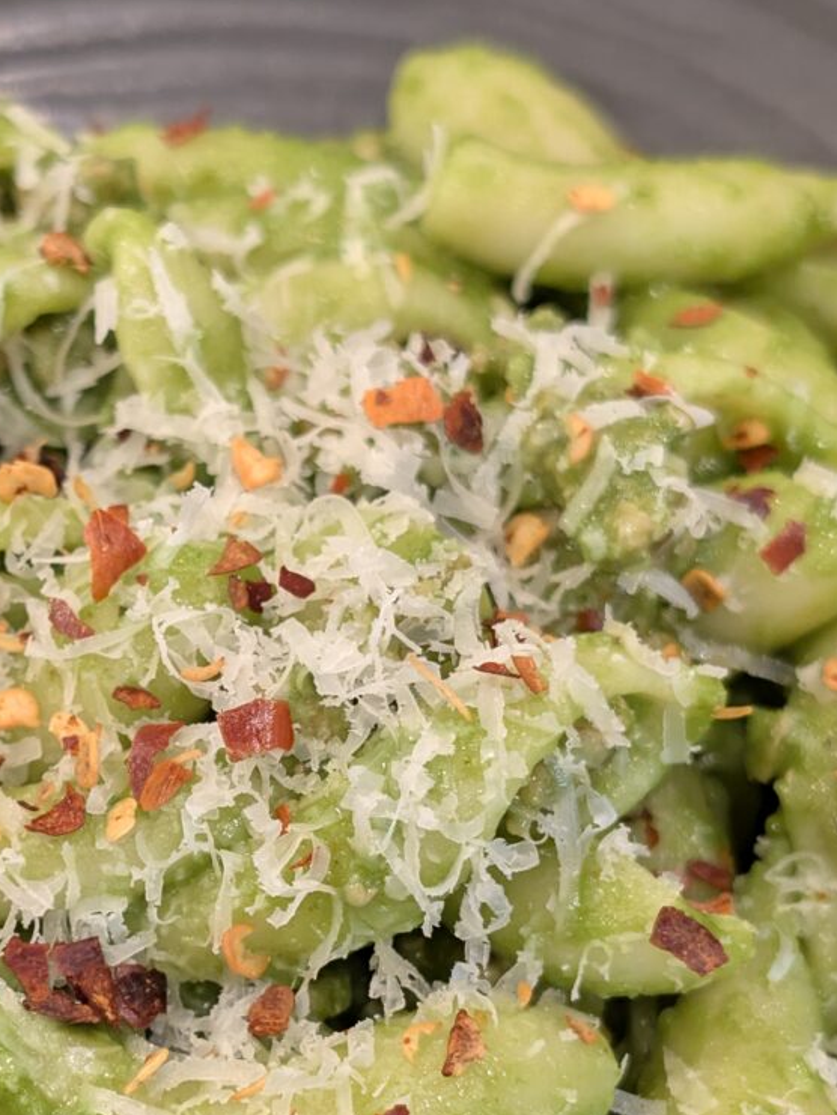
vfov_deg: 23.4
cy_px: 763
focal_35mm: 83
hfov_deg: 17.7
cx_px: 199
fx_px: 2675
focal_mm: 6.9
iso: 140
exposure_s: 1/60
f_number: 1.68
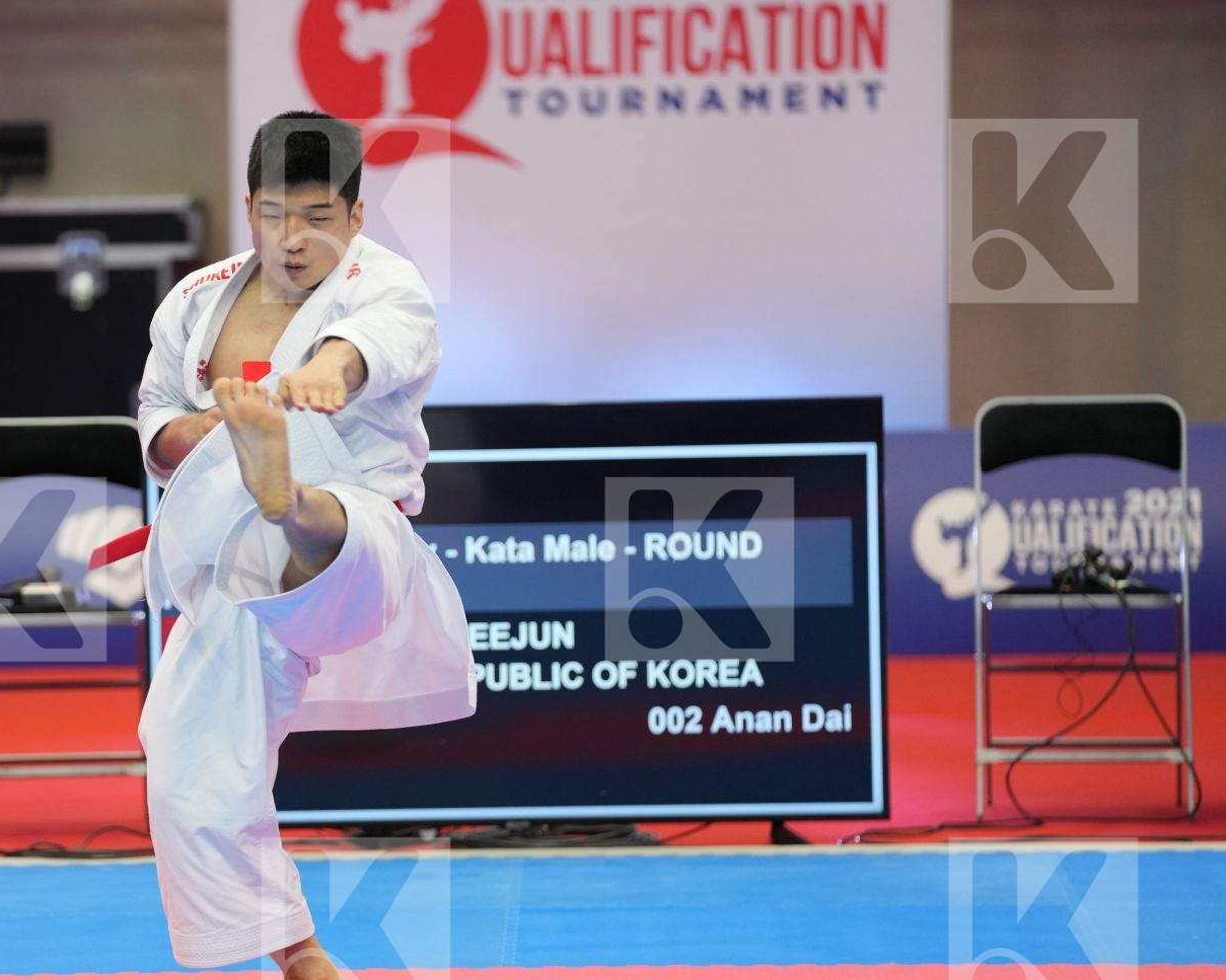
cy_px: 570
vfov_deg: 6.5
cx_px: 356
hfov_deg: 8.1
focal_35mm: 239
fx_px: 8671
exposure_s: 1/500
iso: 1250
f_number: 2.8
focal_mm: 171
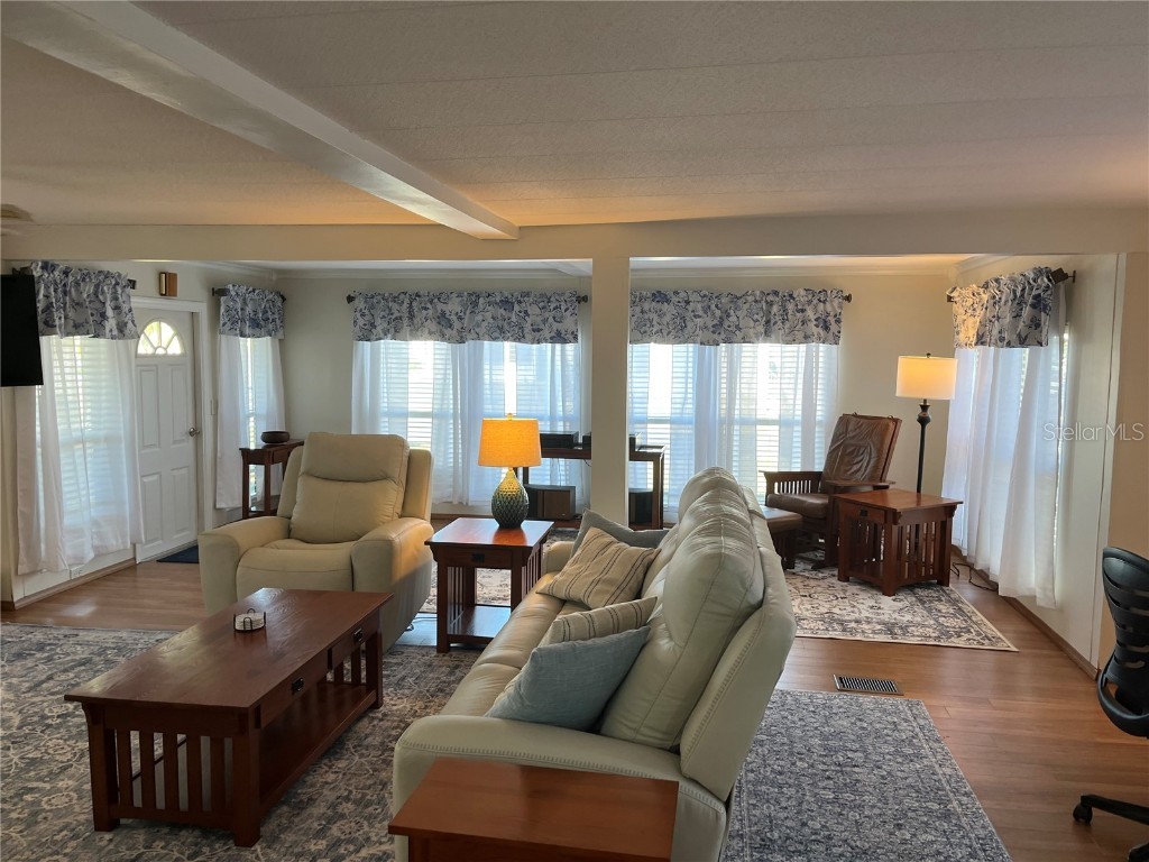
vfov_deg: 53.1
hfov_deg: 67.3
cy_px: 431
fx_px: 863
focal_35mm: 26
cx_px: 574
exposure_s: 1/120
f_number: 1.6
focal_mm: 5.1
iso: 100
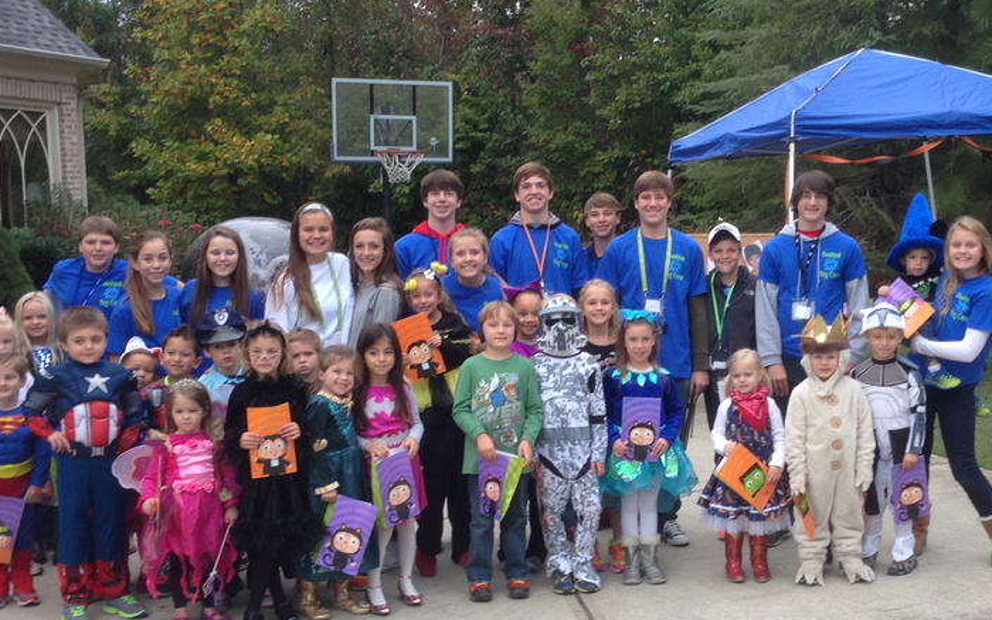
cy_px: 298
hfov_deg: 54.0
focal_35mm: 36
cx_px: 486
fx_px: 973
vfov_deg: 35.3
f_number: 2.4
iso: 50
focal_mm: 4.12
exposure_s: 1/120
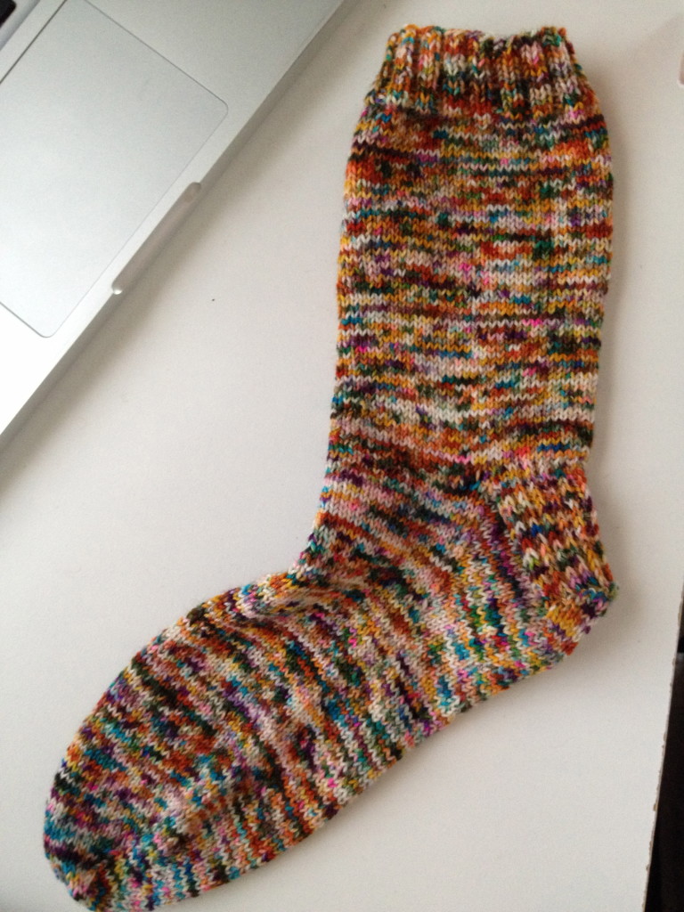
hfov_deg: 40.7
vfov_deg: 52.6
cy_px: 456
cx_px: 342
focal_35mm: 35
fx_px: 922
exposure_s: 1/20
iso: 200
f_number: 2.4
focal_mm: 4.28
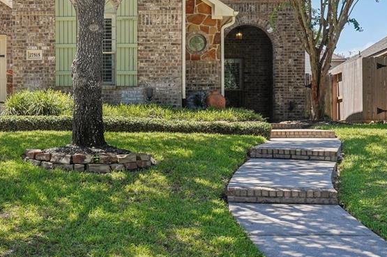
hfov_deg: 27.4
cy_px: 47
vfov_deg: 18.7
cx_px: 61
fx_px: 773
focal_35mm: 72
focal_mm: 39
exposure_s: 1/400
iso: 500
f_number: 8
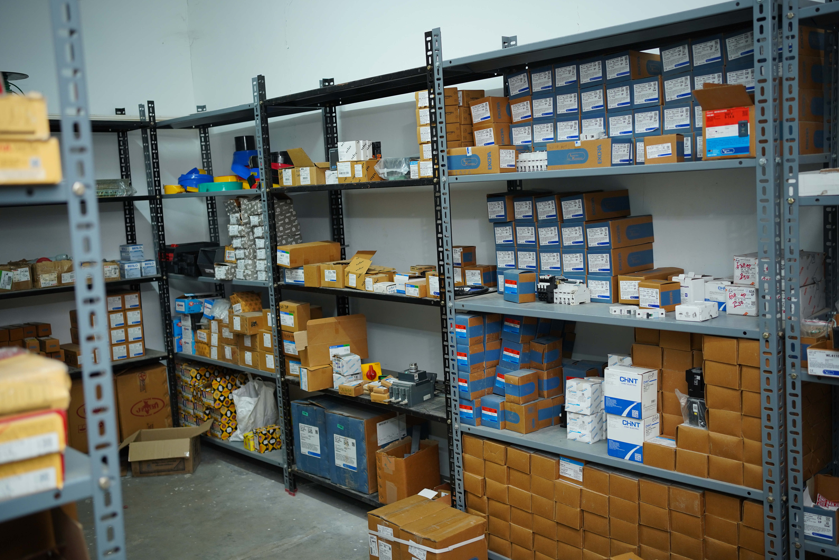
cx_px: 420
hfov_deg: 54.4
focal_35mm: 35
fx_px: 816
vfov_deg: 37.9
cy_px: 280
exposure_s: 1/125
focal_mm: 35
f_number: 2.8
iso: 640
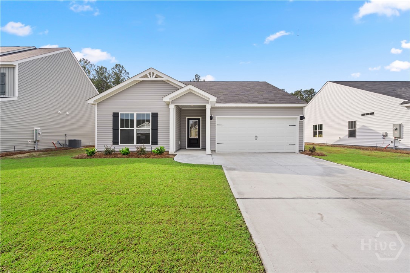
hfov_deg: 96.7
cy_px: 136
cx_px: 205
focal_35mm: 16
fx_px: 182
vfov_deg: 73.7
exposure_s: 1/200
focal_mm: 16
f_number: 10
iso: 250
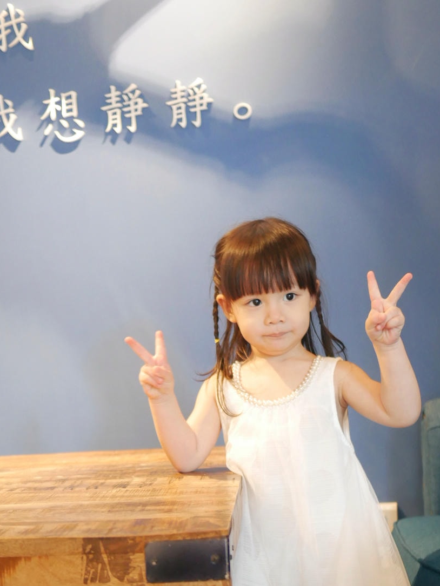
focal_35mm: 59
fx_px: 1000
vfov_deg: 32.2
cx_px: 183
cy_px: 423
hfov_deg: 24.8
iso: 800
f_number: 1.7
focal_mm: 20
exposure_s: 1/60
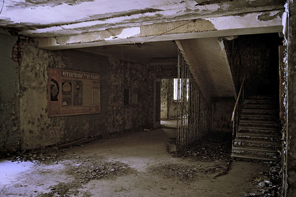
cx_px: 148
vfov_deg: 47.9
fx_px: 222
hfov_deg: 67.4
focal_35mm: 27
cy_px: 98
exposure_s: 1/200
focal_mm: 18
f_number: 4.5
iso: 3200
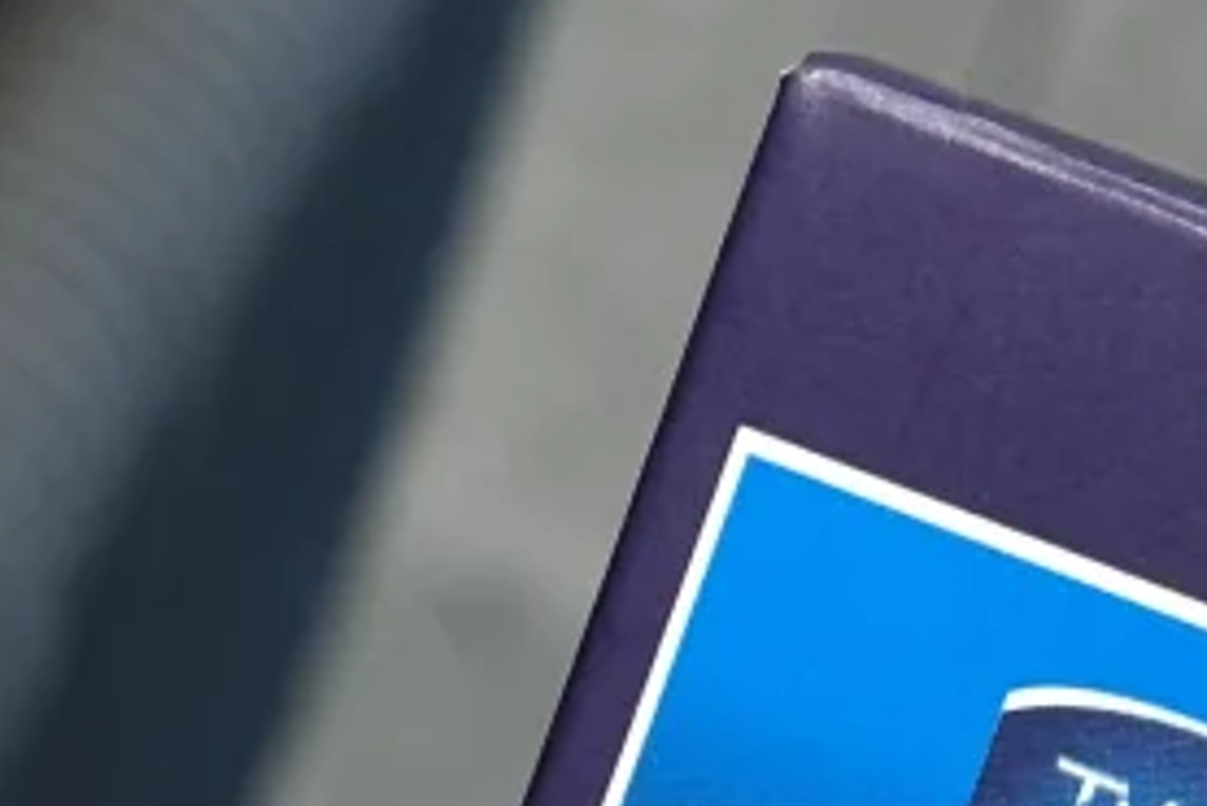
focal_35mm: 281
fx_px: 9426
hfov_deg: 7.3
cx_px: 1547
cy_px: 1603
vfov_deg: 4.8
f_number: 1.6
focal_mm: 5.96
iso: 50
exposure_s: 1/50
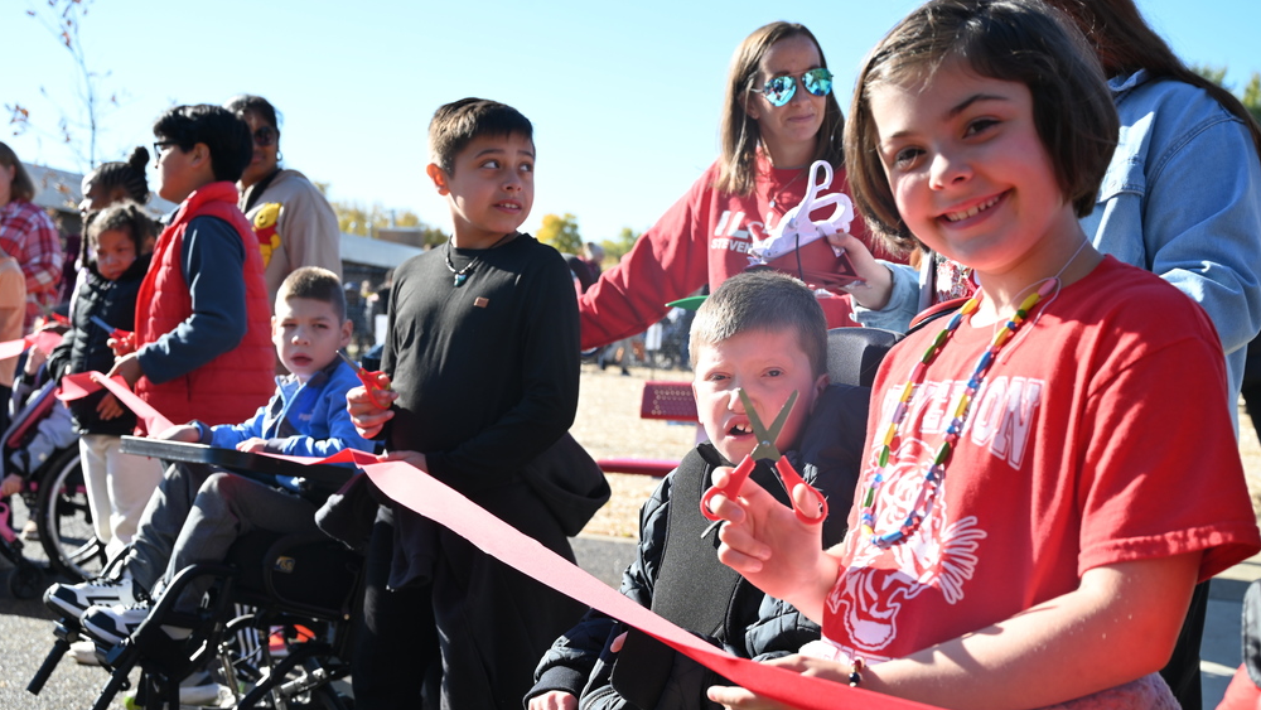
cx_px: 629
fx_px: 1505
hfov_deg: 45.5
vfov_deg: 26.5
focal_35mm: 45
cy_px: 405
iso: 140
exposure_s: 1/250
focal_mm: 42
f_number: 5.6
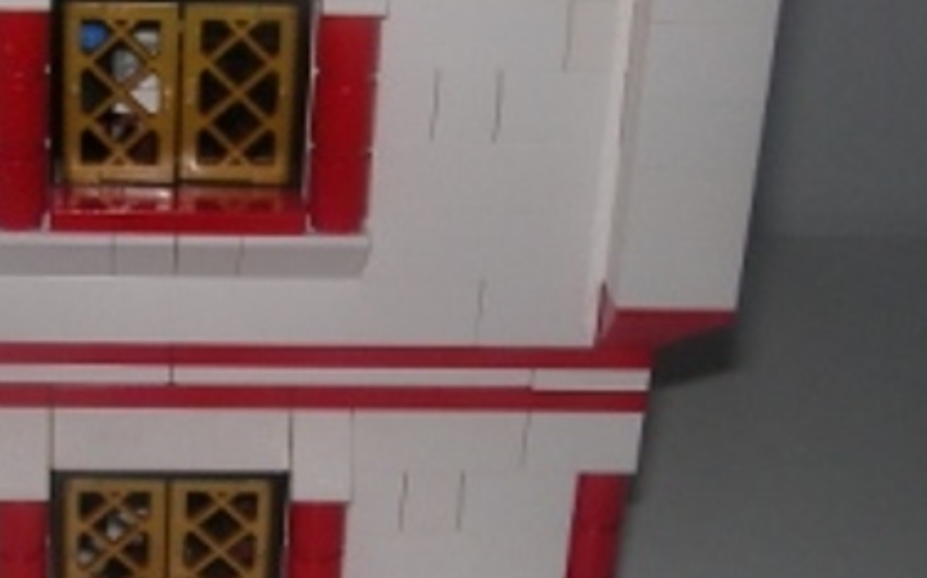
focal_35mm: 86
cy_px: 361
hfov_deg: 23.7
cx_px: 188
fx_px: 2172
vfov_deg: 15.2
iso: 100
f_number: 6.6
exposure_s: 1/30
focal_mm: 6.3
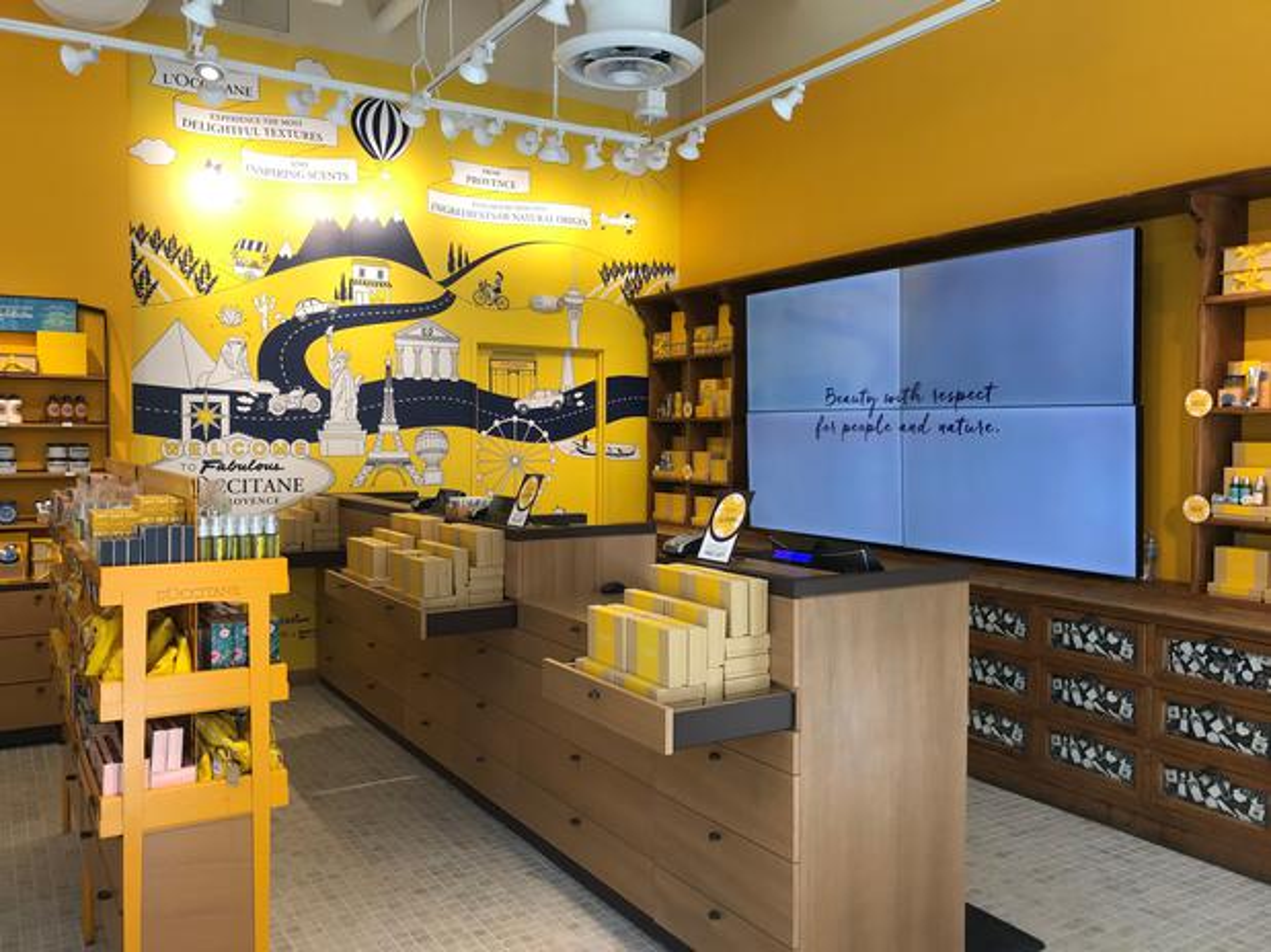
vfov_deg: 49.7
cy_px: 476
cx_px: 636
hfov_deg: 63.5
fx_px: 1028
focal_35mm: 28
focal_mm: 3.99
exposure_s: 1/80
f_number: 1.8
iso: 20
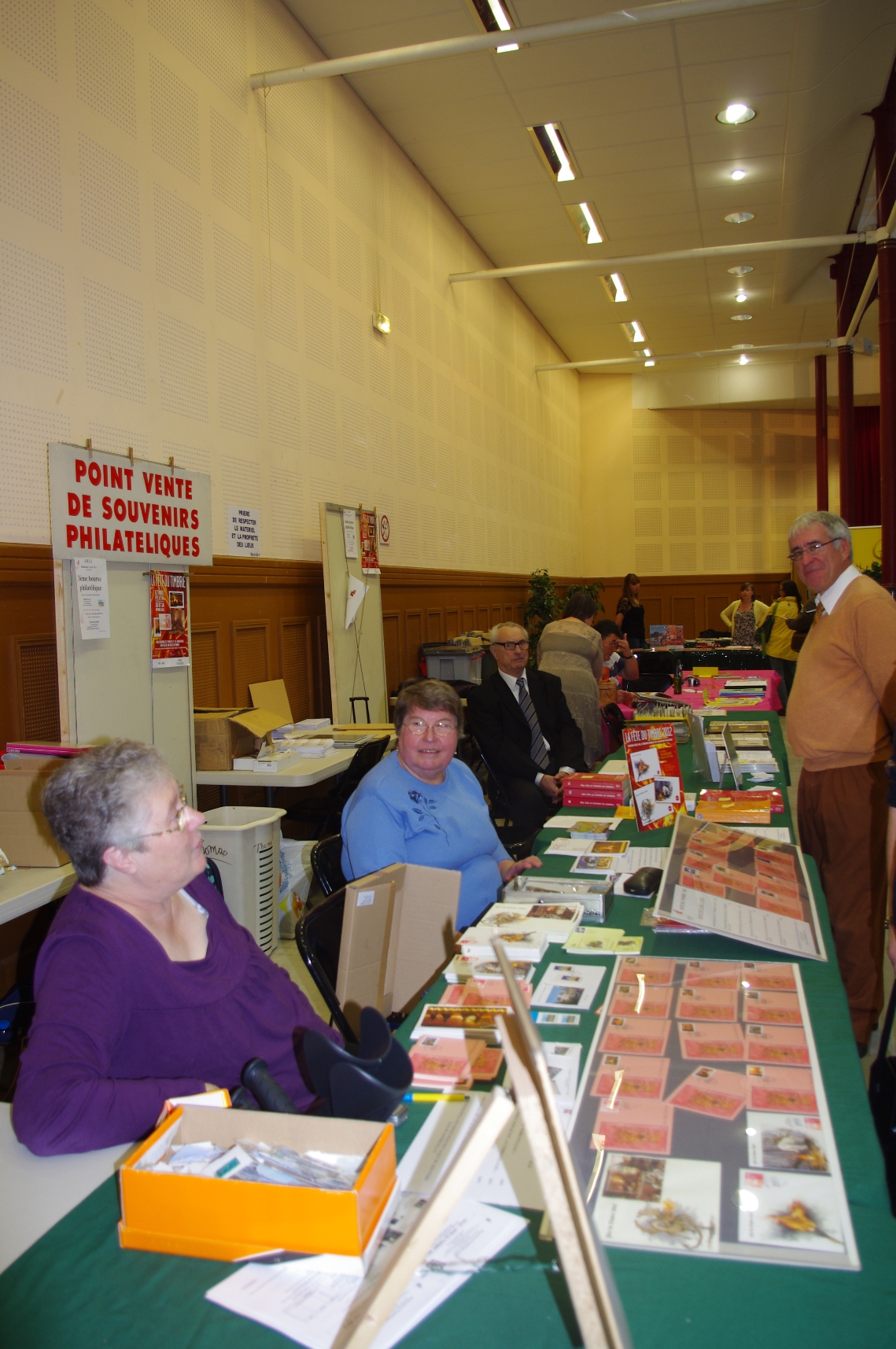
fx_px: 1123
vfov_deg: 62.0
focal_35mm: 30
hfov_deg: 43.5
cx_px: 448
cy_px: 674
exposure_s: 1/30
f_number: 4
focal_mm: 20
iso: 200
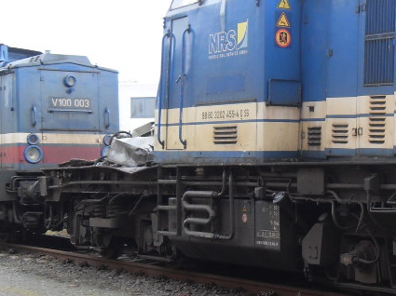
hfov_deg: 22.4
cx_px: 444
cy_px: 163
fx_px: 937
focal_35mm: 82
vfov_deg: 18.0
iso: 100
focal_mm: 6.3
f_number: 2.8
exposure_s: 1/60
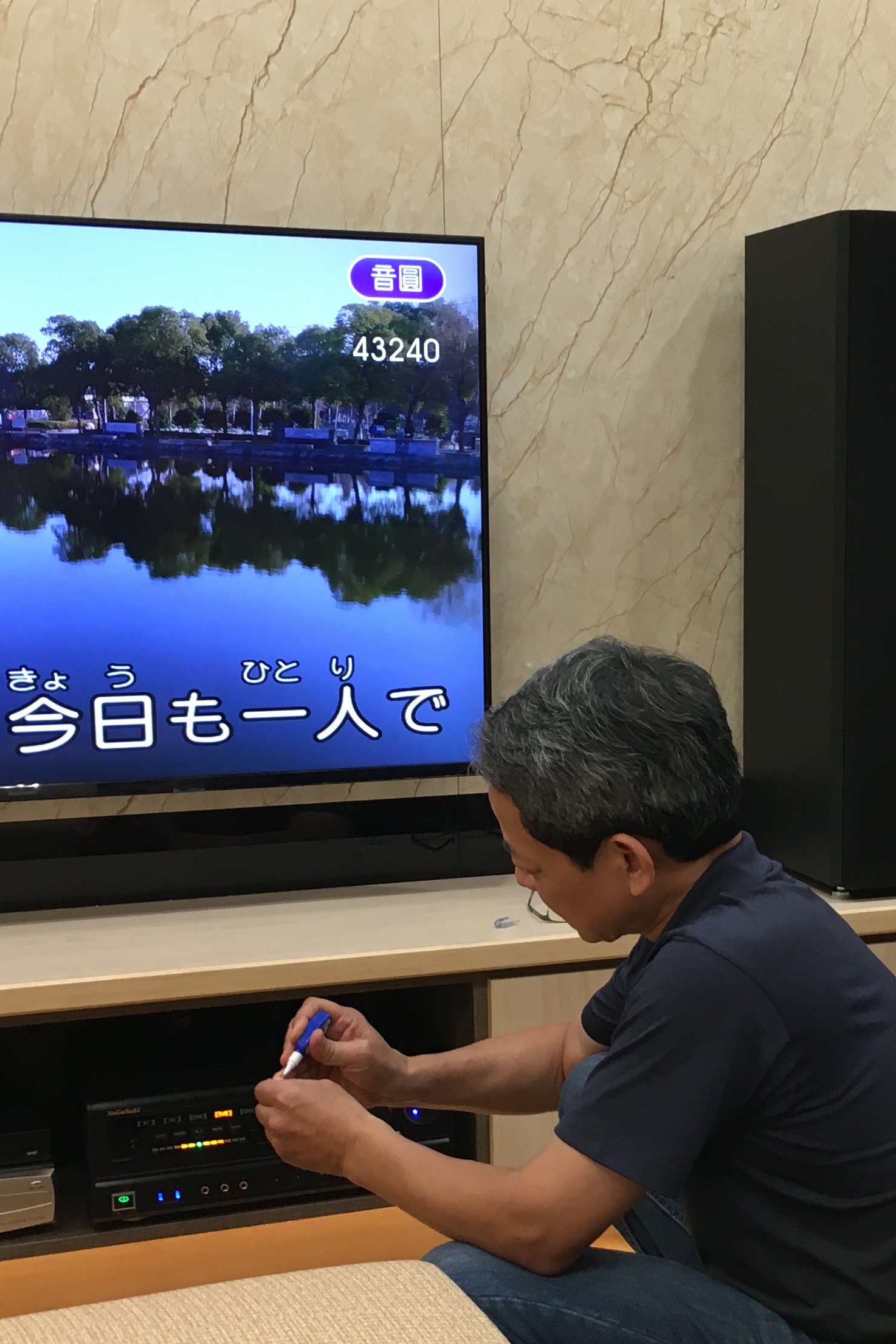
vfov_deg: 36.1
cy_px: 821
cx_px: 680
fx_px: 2053
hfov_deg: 24.3
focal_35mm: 55
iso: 80
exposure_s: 1/33
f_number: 2.2
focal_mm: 4.15
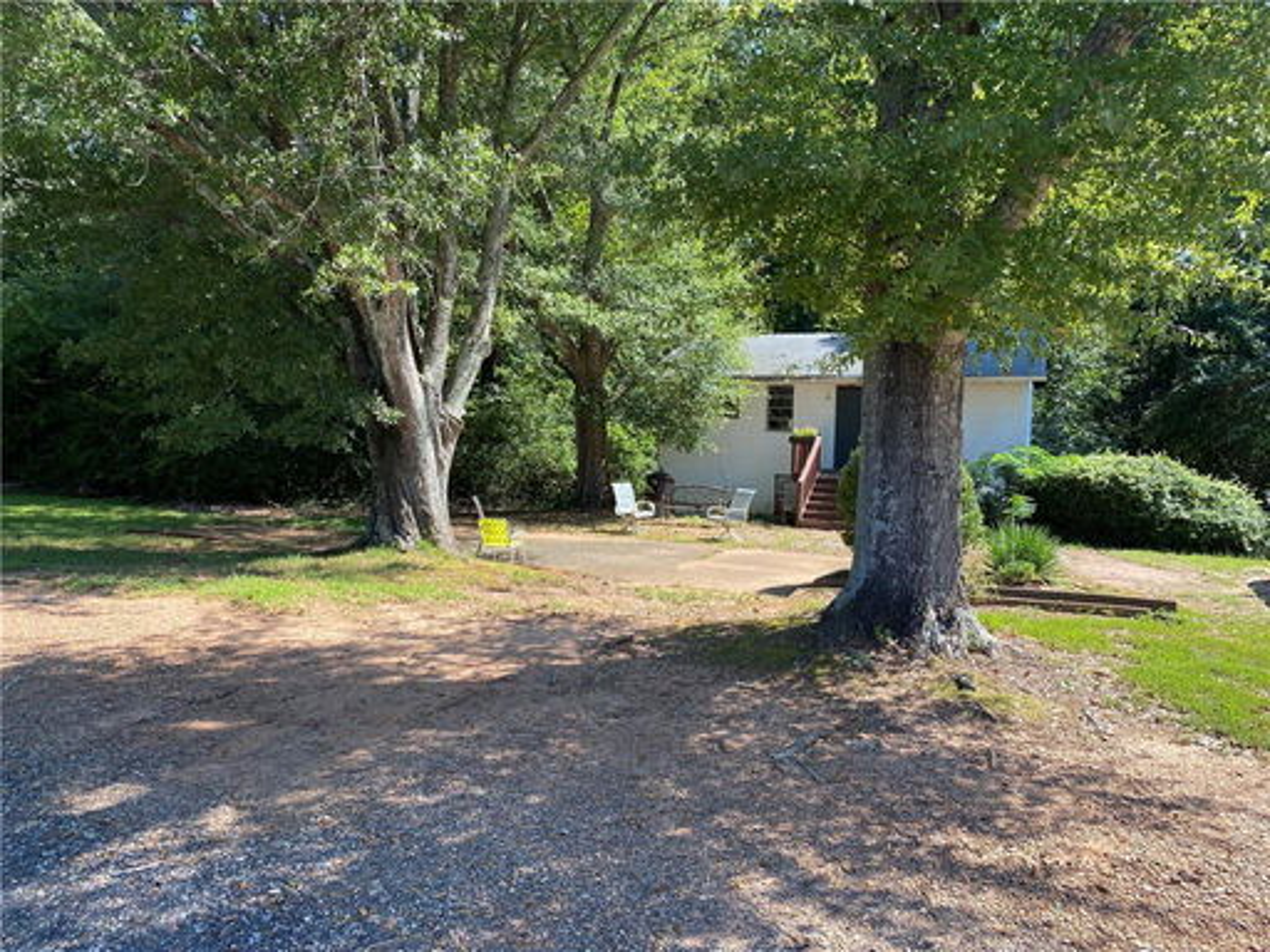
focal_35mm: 26
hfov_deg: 67.3
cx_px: 635
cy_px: 476
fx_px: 954
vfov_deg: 53.1
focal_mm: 4.25
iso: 32
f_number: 1.8
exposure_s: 1/531
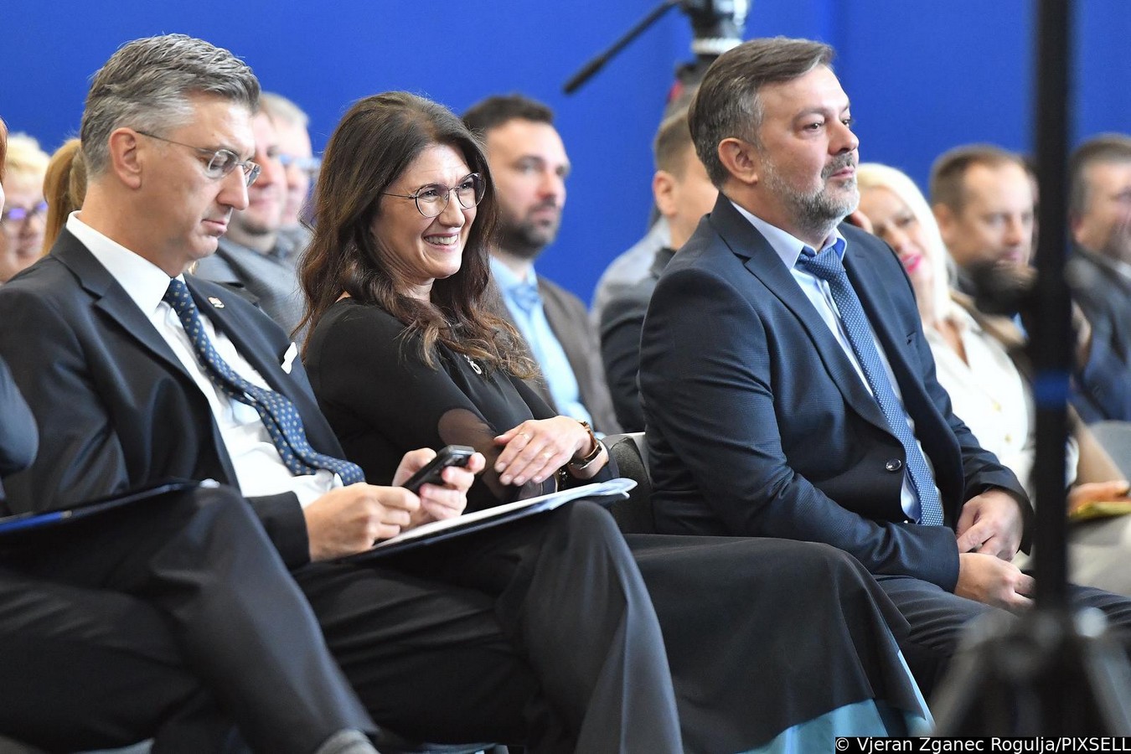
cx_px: 566
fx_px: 6283
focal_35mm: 200
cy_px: 377
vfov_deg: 6.9
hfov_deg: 10.3
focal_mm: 200
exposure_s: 1/200
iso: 2500
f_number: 5
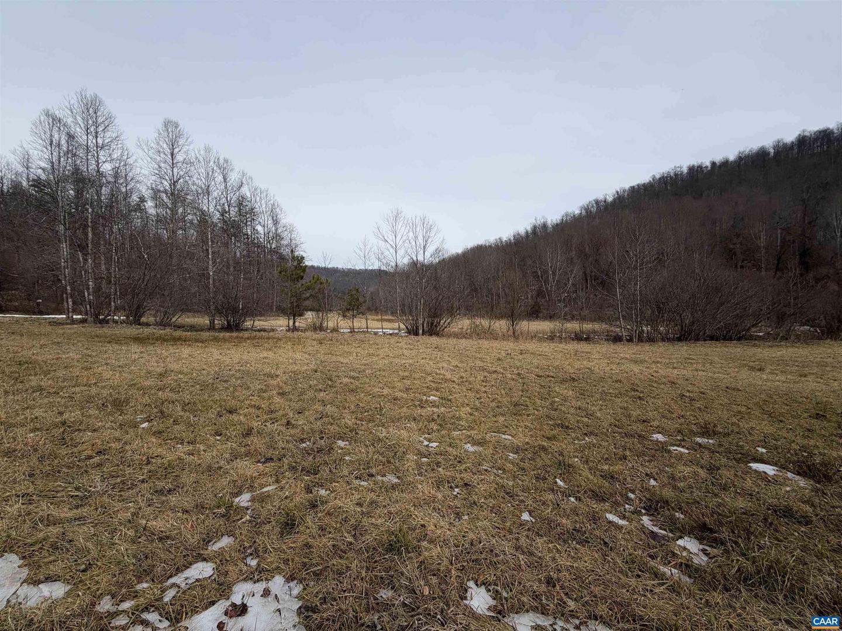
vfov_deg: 85.7
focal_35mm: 14
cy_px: 316
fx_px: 341
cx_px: 421
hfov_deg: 102.1
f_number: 2.2
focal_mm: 2.22
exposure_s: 1/1698
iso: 20
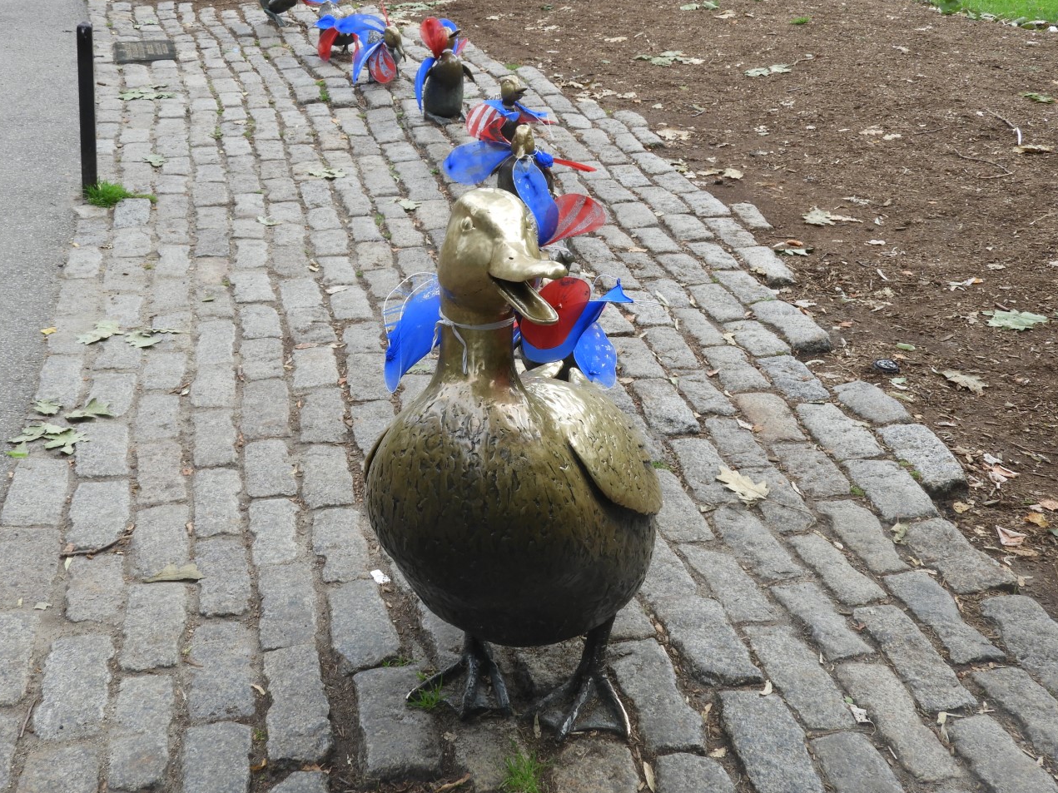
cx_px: 483
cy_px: 353
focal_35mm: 51
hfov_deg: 37.5
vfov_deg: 28.5
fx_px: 1559
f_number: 4
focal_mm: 8.1
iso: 100
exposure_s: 1/160
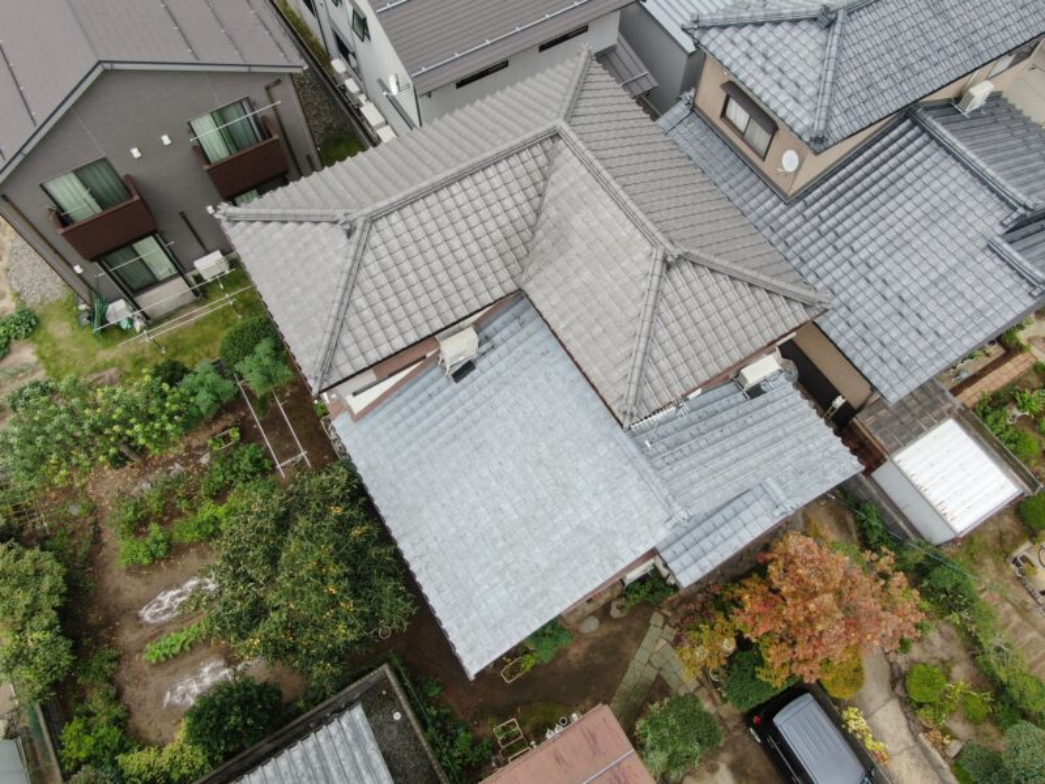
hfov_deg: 71.6
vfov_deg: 56.8
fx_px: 725
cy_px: 392
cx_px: 522
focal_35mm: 24
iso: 110
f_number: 2.8
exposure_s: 1/240
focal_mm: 4.39
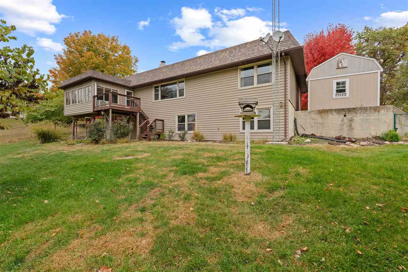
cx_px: 204
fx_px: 181
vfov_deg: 73.7
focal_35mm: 16
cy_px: 136
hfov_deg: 96.7
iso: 250
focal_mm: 16
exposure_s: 1/80
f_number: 9
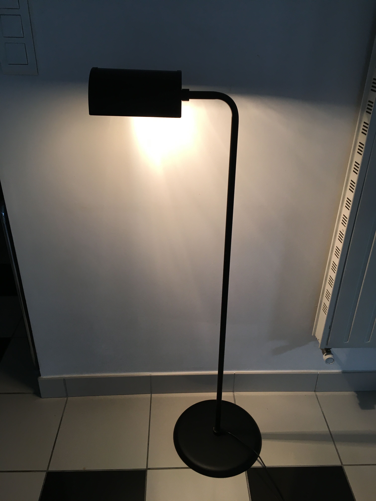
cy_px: 250
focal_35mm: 29
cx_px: 188
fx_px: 420
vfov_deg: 61.7
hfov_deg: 48.2
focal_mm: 4.15
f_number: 2.2
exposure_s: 1/33
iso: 25
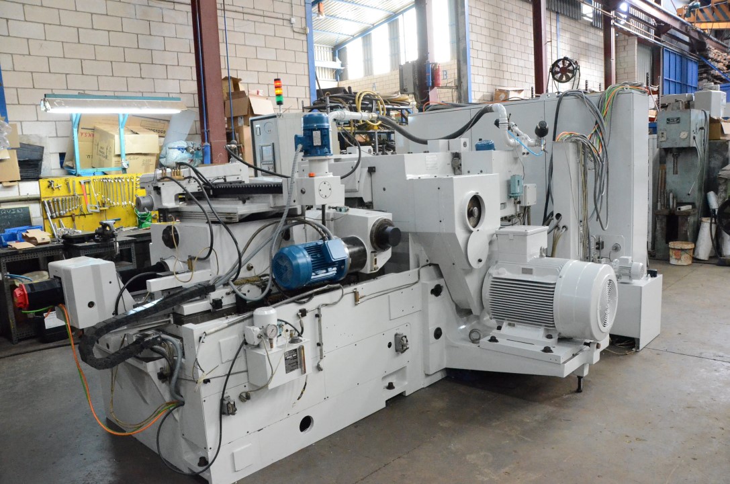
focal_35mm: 27
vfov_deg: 47.7
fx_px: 546
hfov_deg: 67.5
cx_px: 365
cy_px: 242
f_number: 5.6
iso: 6400
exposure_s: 1/125
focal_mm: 18
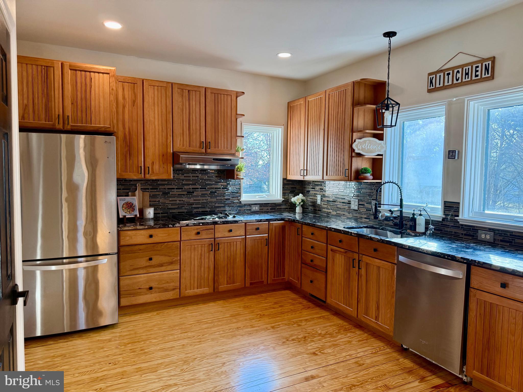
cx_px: 262
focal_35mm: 24
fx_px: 363
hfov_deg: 71.6
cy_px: 196
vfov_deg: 56.8
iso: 125
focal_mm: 6.76
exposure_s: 1/237
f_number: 1.78
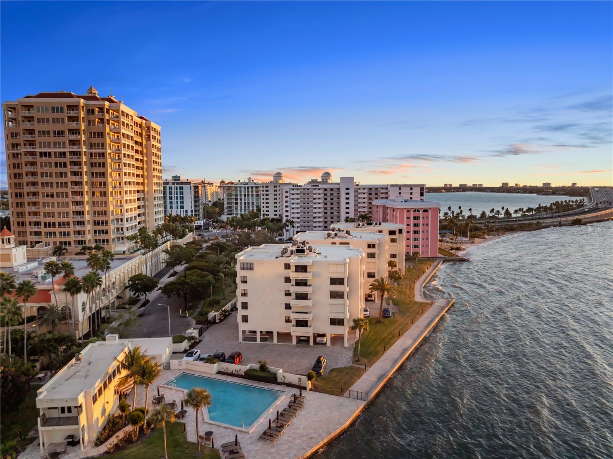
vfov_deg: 56.7
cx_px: 306
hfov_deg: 71.6
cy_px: 230
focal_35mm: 24
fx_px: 425
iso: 200
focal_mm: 12.29
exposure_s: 1/50
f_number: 2.8
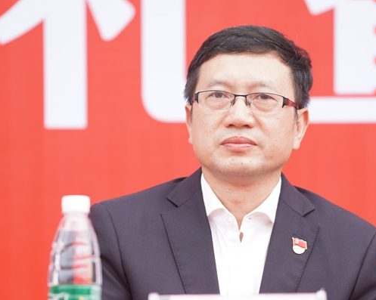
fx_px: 2269
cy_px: 150
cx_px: 225
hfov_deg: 9.5
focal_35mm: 204
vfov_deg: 7.6
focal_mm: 180
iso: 640
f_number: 4
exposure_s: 1/320
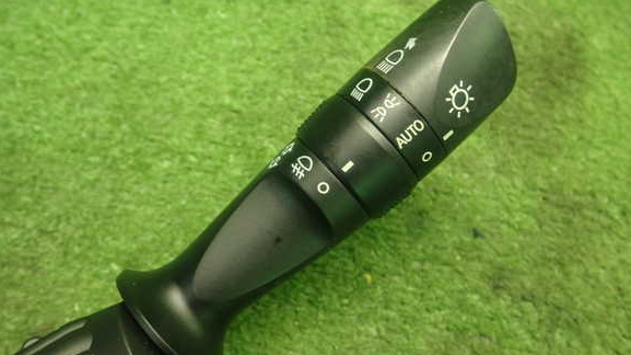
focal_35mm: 34
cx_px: 305
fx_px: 569
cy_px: 175
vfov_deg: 34.6
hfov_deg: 58.0
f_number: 2.3
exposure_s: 1/30
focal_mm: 5.4
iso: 320
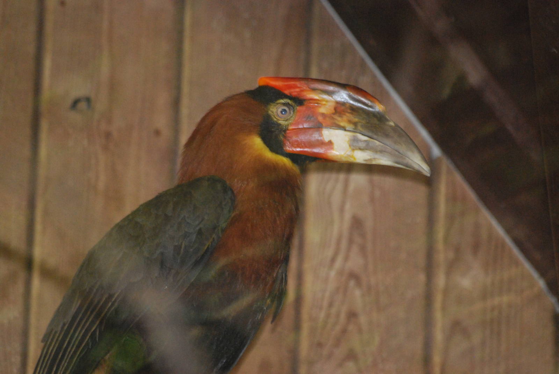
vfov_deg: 3.1
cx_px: 280
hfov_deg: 4.6
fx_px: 6996
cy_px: 187
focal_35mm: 450
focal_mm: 300
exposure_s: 1/60
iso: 1600
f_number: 5.6
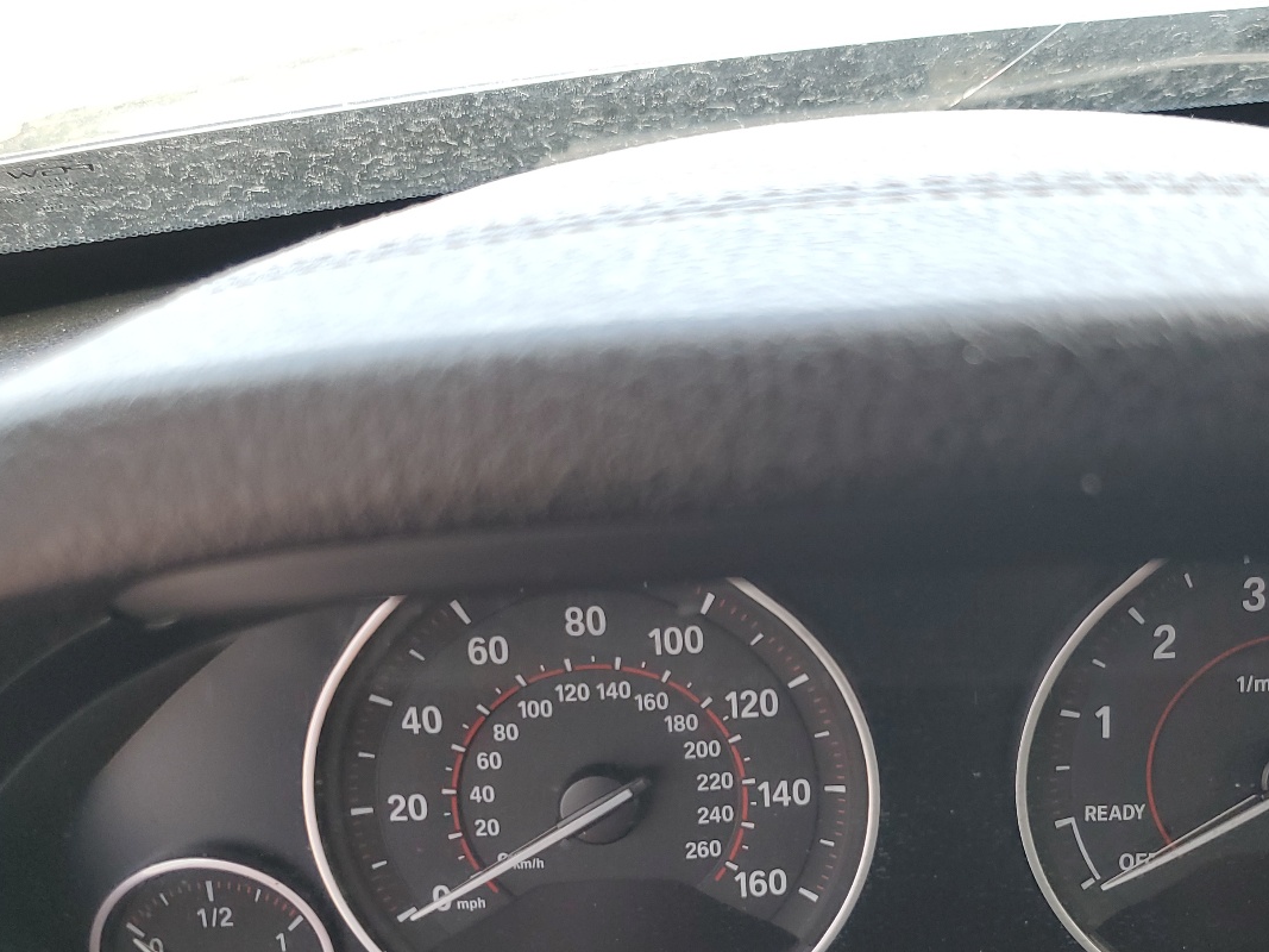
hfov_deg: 47.2
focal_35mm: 39
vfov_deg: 36.2
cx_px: 835
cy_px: 676
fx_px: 1430
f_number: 1.5
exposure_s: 1/100
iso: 66
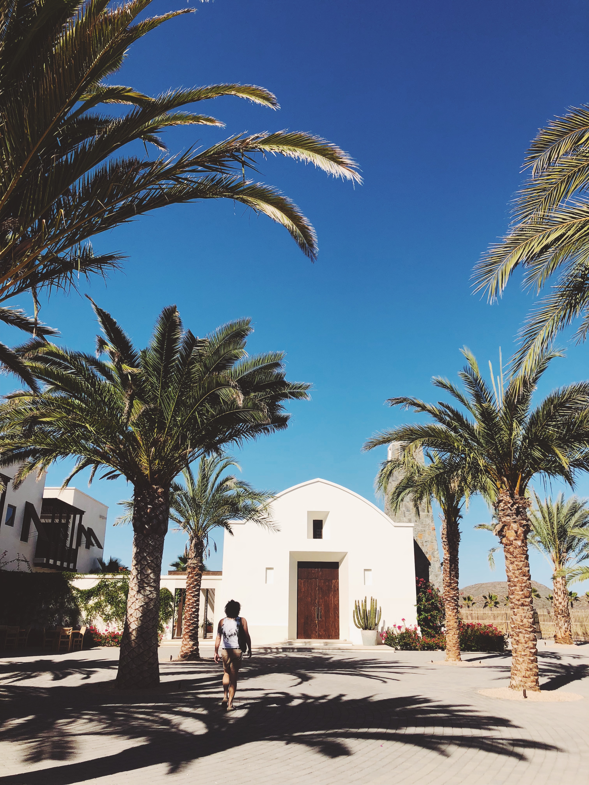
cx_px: 294
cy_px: 392
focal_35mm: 28
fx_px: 635
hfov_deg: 49.7
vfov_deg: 63.4
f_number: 1.8
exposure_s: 1/2404
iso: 20
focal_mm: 3.99
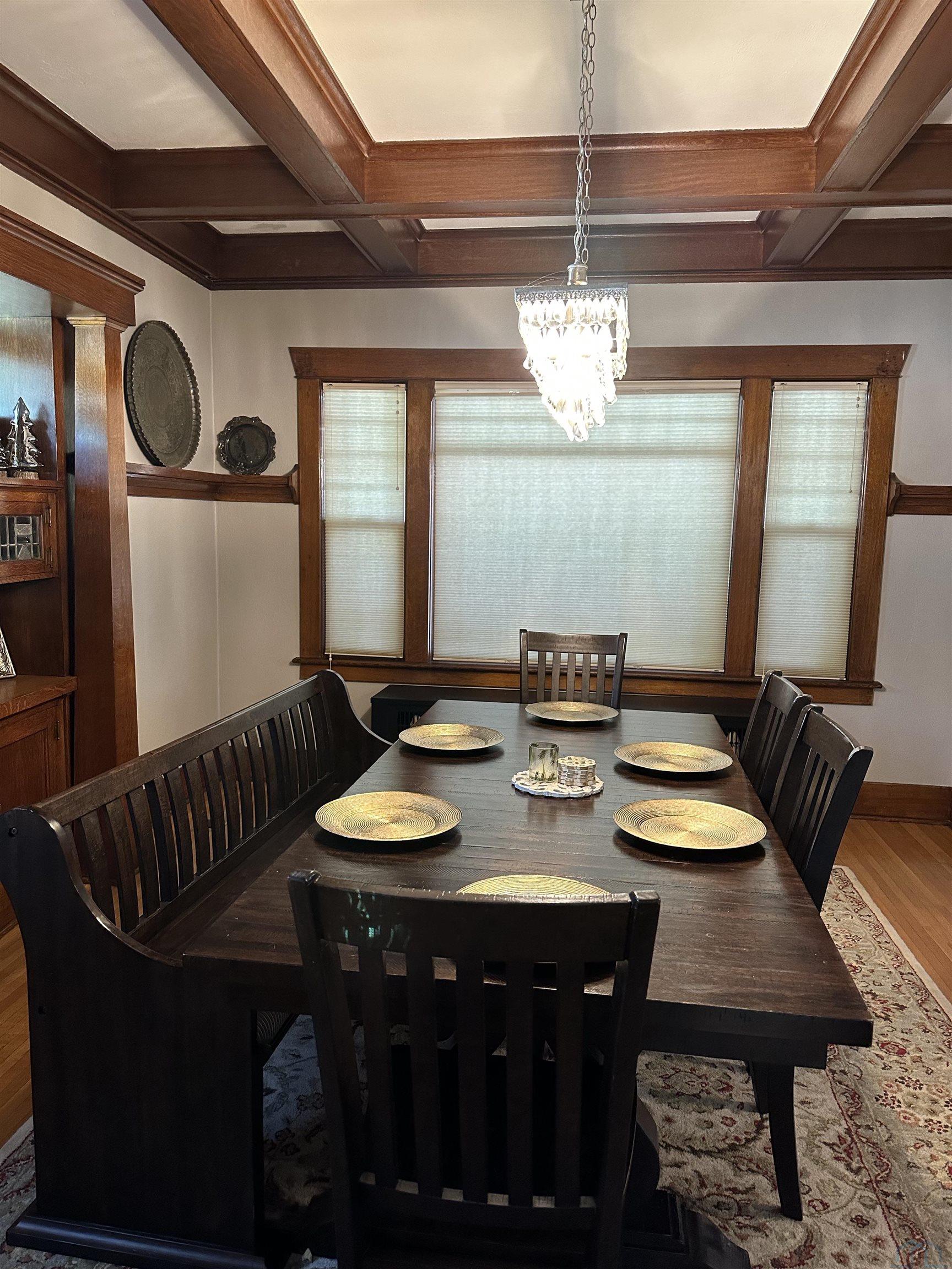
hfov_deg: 56.8
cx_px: 476
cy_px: 634
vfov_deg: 71.6
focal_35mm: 24
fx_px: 880
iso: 400
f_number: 1.78
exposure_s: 1/60
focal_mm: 6.86
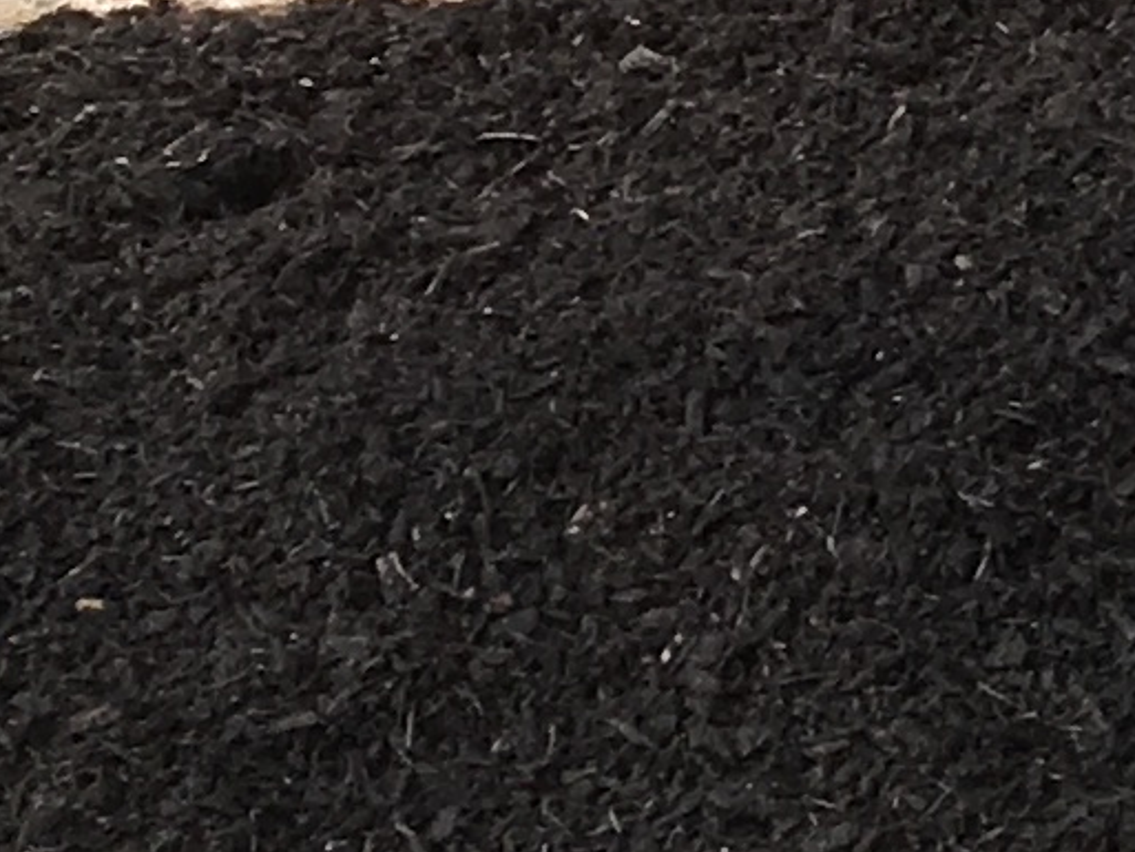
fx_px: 7477
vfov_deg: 6.2
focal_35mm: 228
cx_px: 3668
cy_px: -1213
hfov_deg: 7.4
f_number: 2.2
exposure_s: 1/827
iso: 25
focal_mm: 4.15
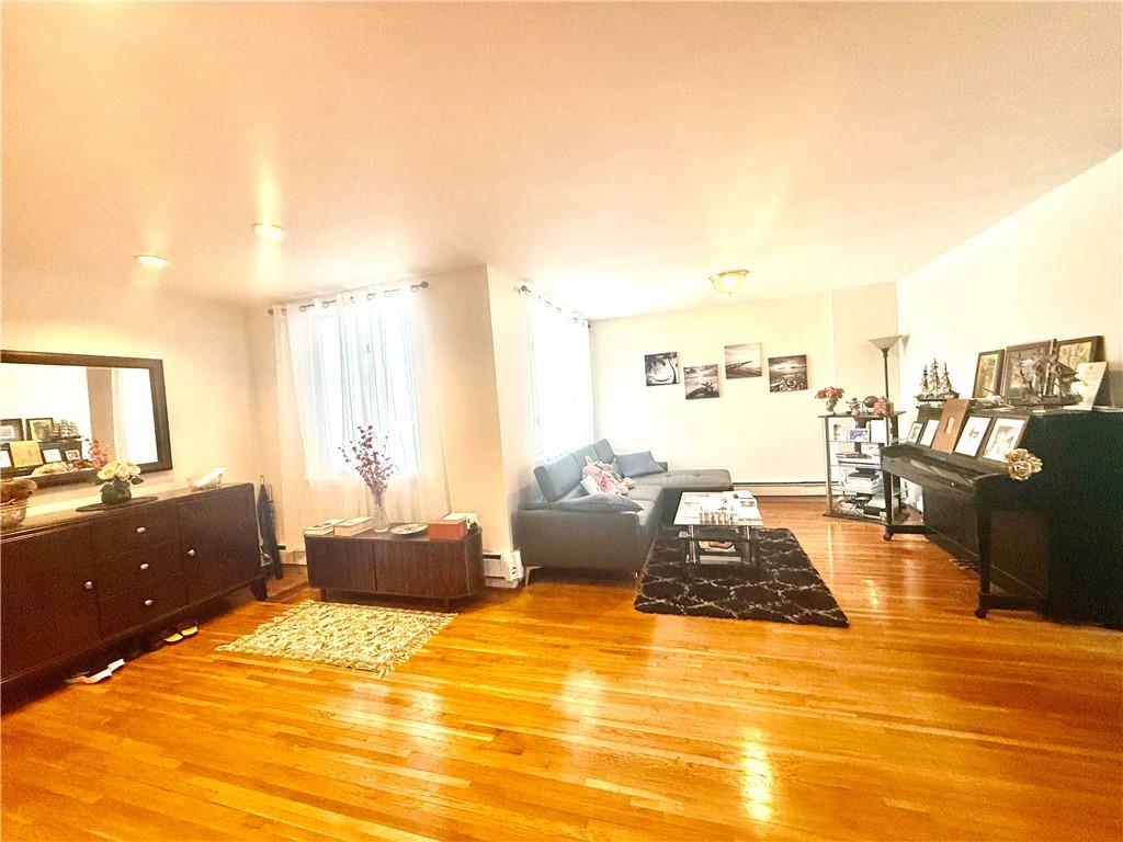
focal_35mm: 14
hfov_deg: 102.1
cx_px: 562
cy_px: 421
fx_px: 454
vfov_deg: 85.7
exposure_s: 1/120
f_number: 2.2
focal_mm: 2.22
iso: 320
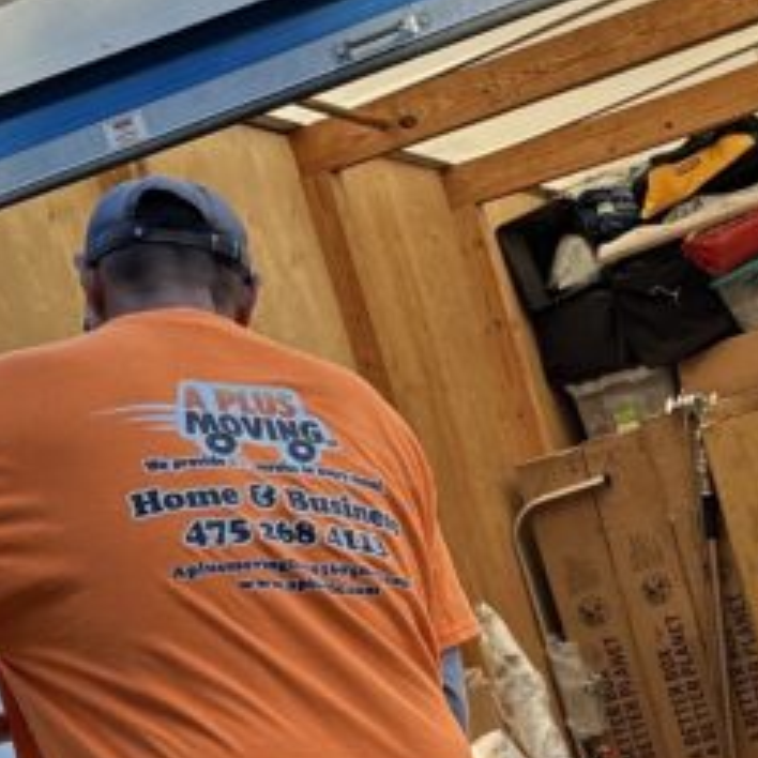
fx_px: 2279
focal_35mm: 92
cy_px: 697
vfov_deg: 18.5
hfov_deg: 18.6
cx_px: 681
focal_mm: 6.86
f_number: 1.78
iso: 80
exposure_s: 1/1050
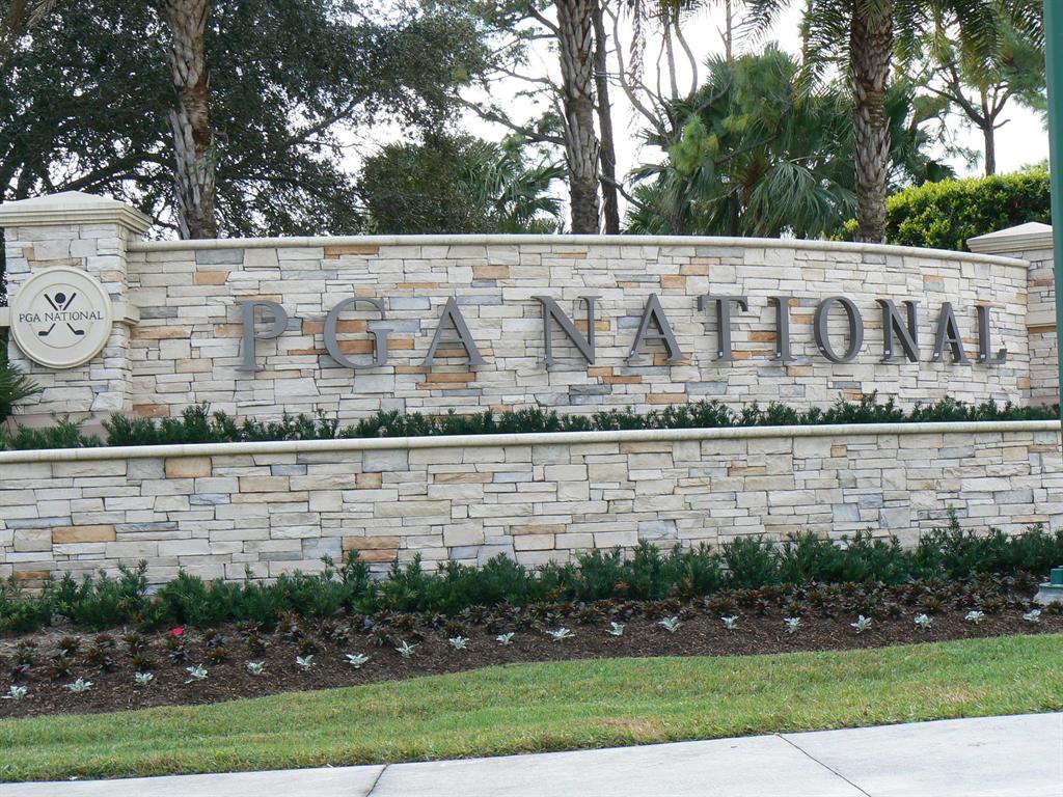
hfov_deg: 28.6
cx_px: 532
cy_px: 398
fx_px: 2088
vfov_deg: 21.6
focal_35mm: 68
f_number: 5
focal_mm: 11.4
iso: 80
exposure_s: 1/125
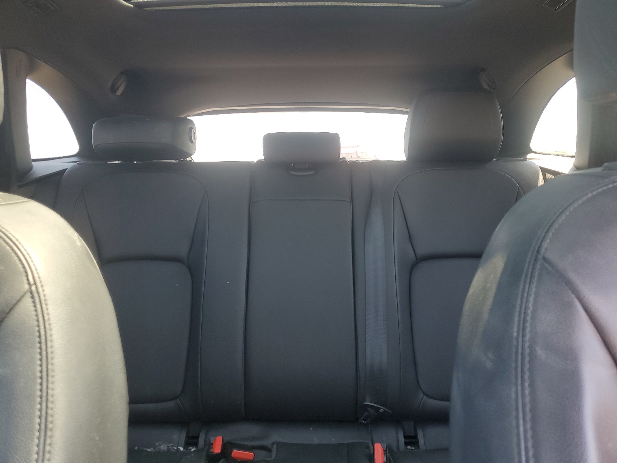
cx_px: 308
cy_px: 232
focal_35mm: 26
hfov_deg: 67.3
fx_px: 463
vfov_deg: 53.1
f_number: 1.5
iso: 61
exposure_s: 1/60.2
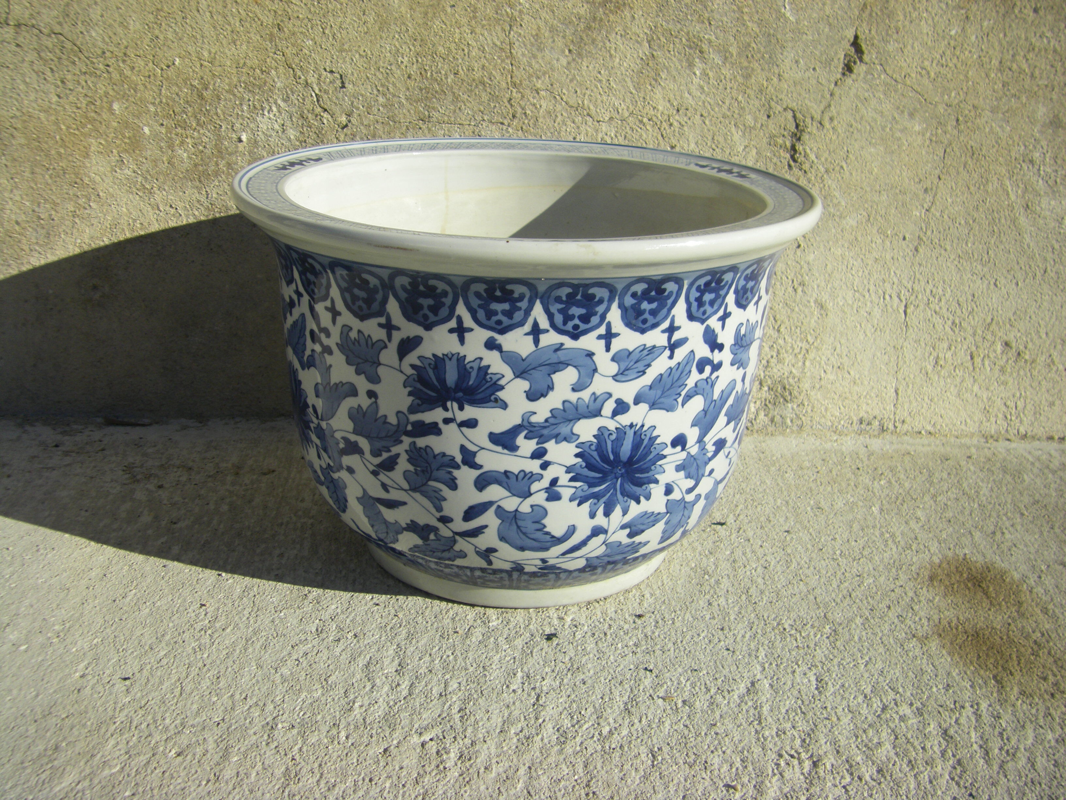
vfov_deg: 37.7
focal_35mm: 38
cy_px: 400
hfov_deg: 49.0
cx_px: 533
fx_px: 1170
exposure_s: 1/250
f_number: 7
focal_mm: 6.3
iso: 64
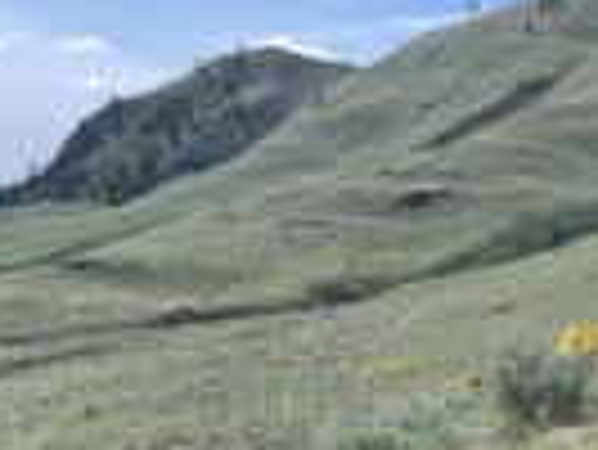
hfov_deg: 24.7
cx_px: 445
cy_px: 562
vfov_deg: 17.9
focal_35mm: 78
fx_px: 1349
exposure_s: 1/2353
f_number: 1.6
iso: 32
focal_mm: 4.2
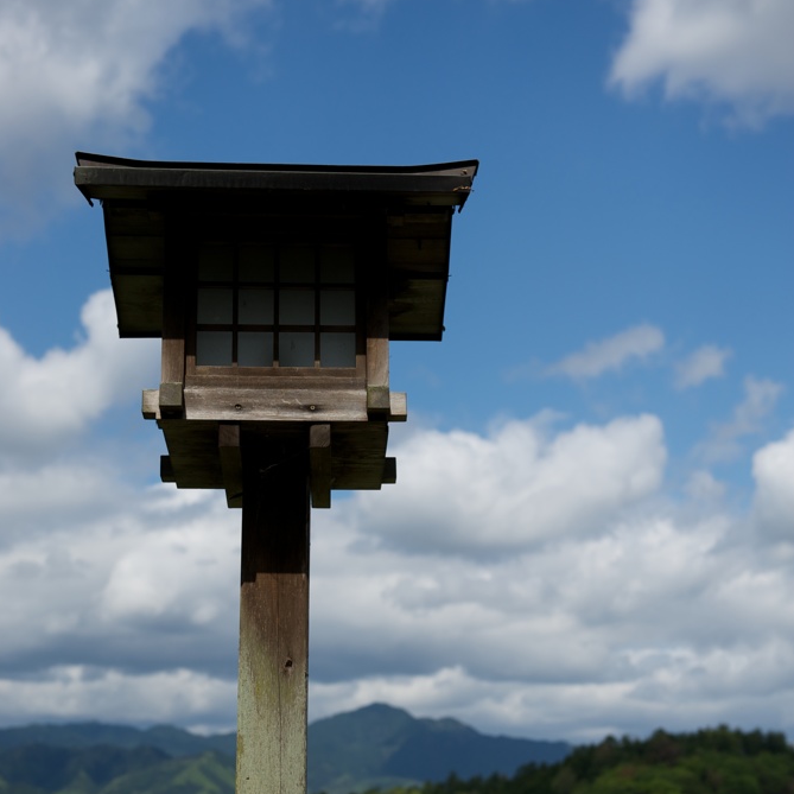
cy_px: 542
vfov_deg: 26.3
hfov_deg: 26.5
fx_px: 1687
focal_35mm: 65
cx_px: 399
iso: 200
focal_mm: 50
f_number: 4
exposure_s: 1/3200
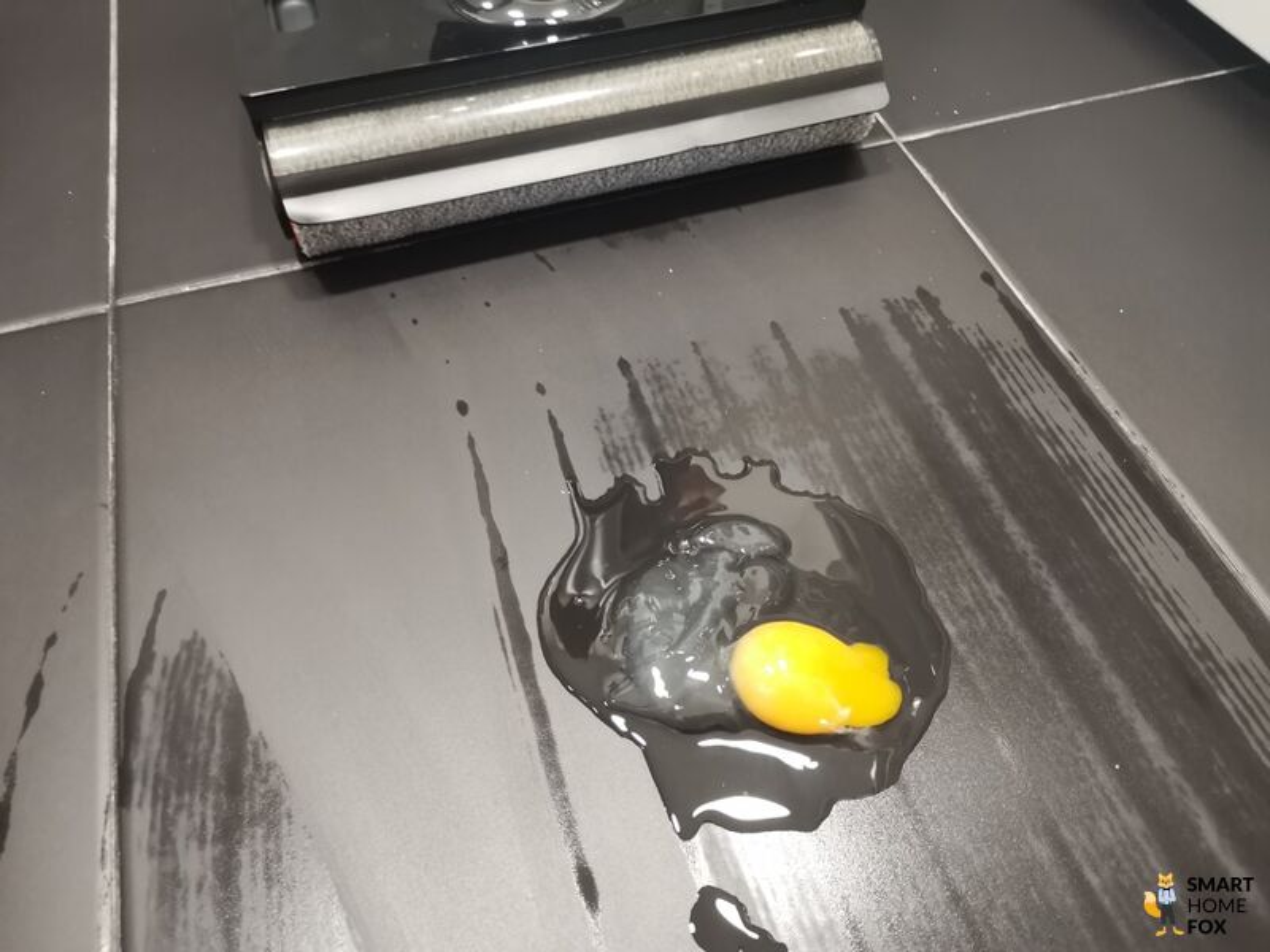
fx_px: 954
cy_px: 476
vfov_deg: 53.1
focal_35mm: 26
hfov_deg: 67.3
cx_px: 635
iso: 500
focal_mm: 4.75
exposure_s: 1/33.3
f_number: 1.8
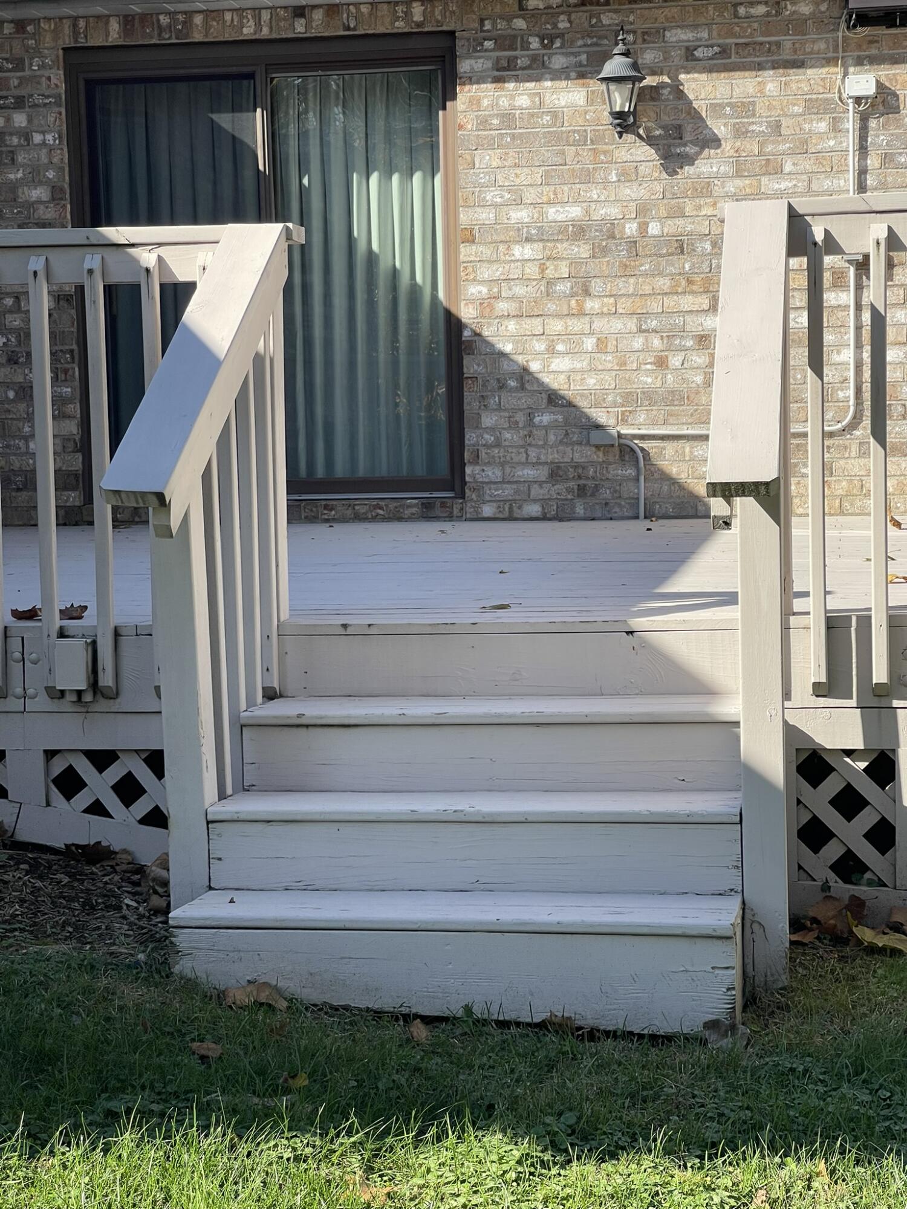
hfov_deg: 22.9
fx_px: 2236
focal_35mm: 64
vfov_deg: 30.3
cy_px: 604
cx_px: 454
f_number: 2.2
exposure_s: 1/774
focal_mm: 7.5
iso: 20
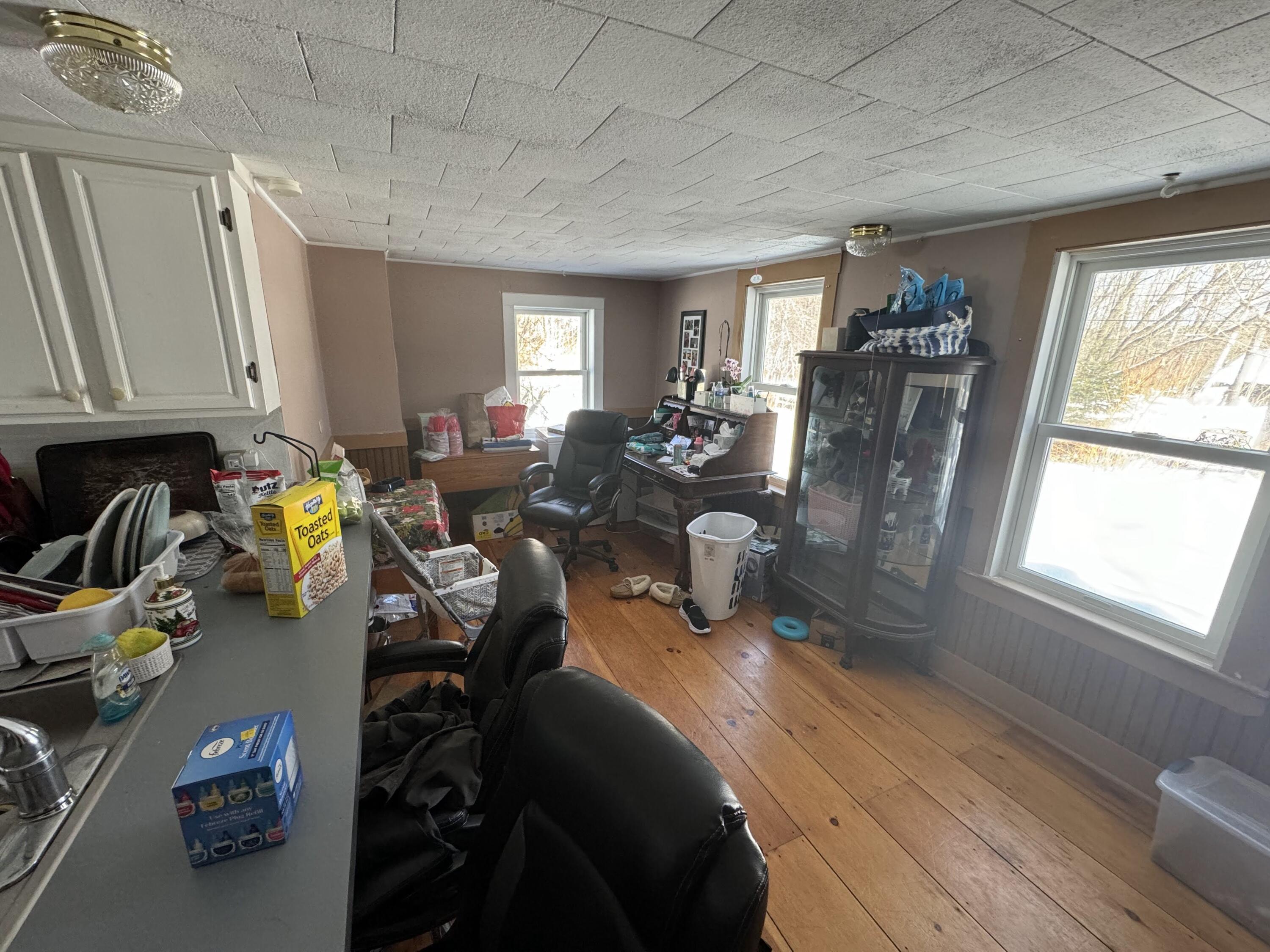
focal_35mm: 14
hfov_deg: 102.1
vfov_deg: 85.7
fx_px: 514
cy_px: 476
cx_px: 635
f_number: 2.2
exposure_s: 1/120
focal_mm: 2.22
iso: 250
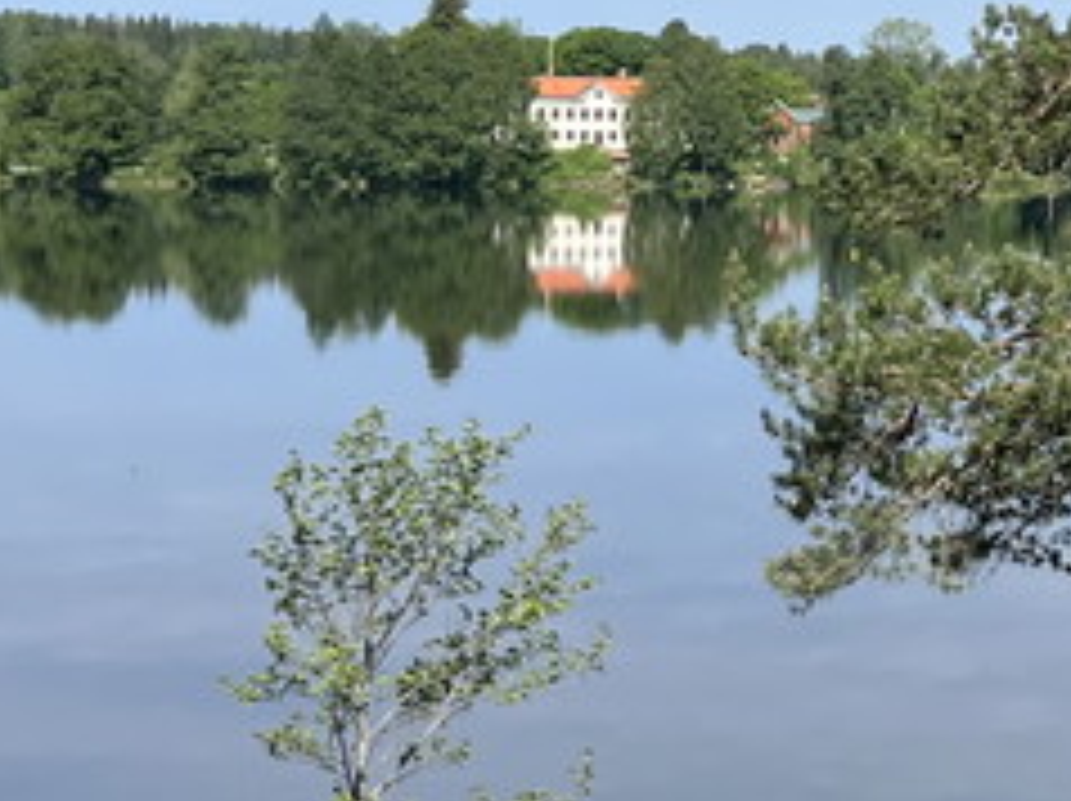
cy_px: 130
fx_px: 3245
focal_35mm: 105
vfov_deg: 14.0
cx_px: 1170
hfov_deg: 18.1
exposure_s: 1/4651
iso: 50
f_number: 1.6
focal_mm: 5.1
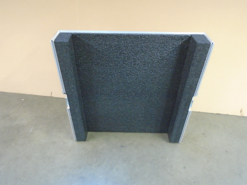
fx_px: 186
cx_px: 124
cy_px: 92
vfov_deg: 53.1
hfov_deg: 67.3
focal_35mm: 26
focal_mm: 4.6
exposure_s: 1/4
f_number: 3.2
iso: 500
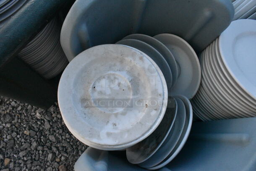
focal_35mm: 27
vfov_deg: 48.0
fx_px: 192
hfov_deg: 67.3
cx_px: 128
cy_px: 86
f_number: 16
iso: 6400
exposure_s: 1/1000
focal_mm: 18
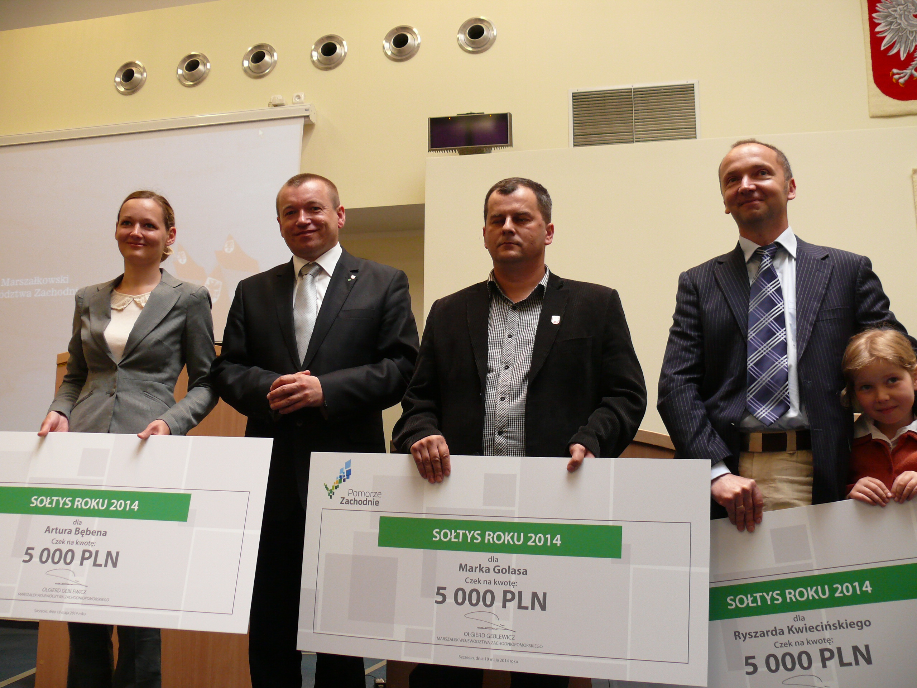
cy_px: 344
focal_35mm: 36
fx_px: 954
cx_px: 458
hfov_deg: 51.4
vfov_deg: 39.7
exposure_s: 1/30
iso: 200
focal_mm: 7.6
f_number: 2.8
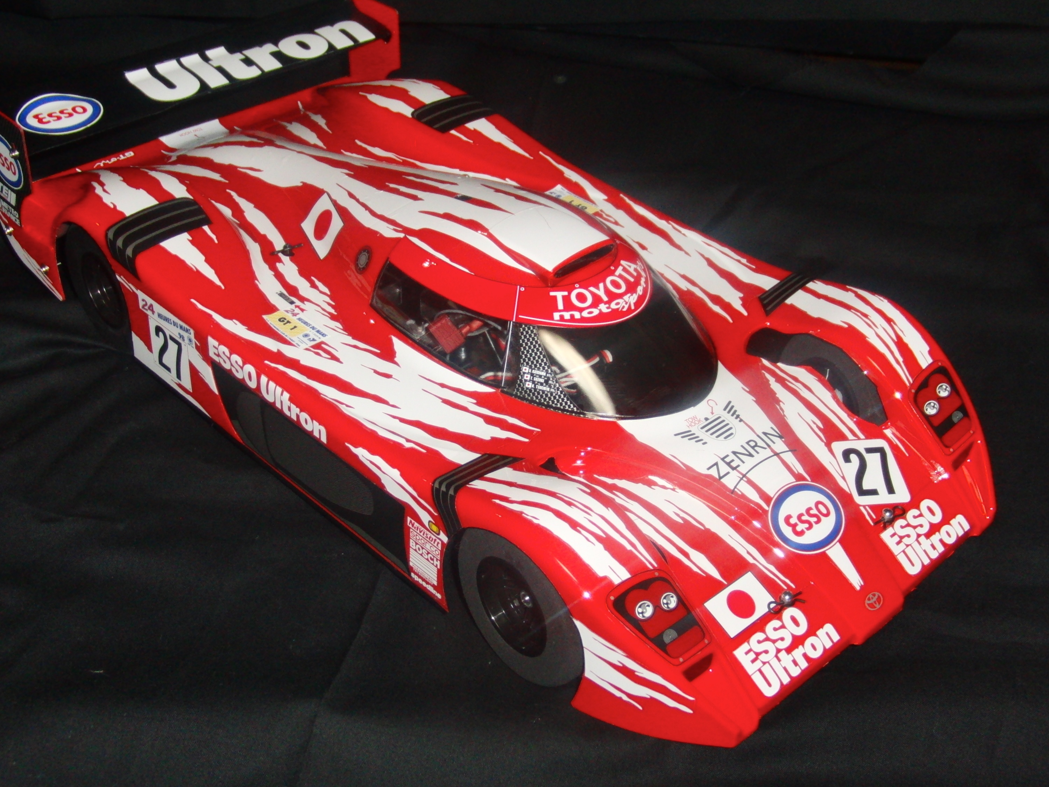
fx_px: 1364
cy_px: 364
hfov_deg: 42.1
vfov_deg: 32.2
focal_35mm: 45
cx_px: 515
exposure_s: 1/40
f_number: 3.6
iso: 320
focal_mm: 6.42
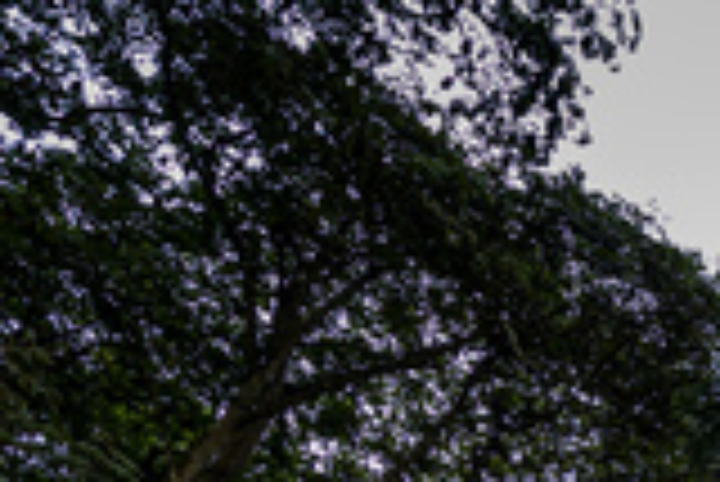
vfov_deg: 14.0
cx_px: 1480
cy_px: 1081
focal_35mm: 75
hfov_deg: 17.7
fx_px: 1501
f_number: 8
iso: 400
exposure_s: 1/250
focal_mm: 15
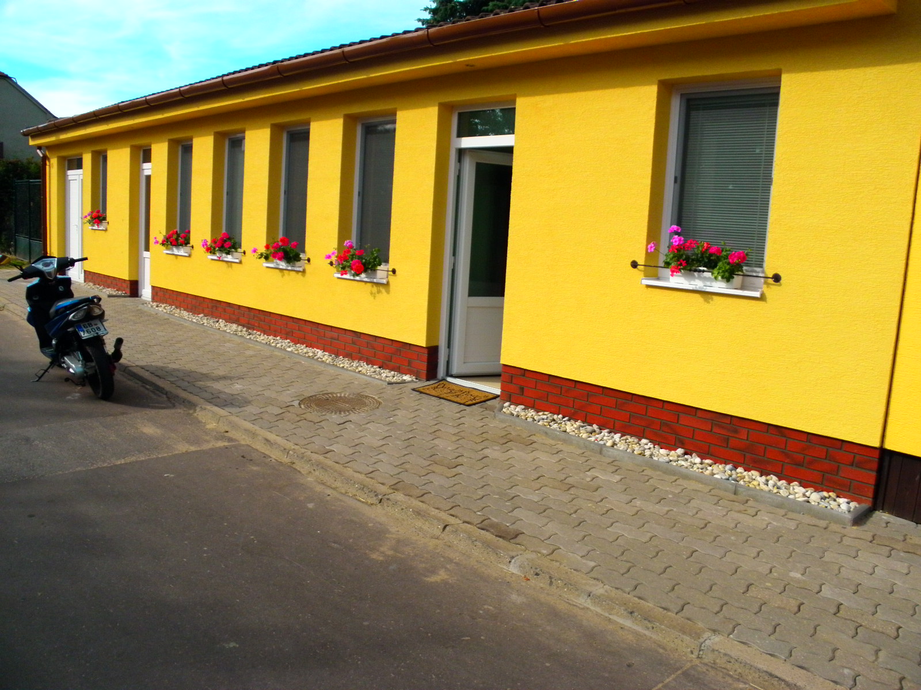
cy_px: 345
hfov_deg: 63.4
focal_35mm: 28
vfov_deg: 49.7
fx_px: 745
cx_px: 460
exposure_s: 1/320
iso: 160
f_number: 7
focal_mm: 5
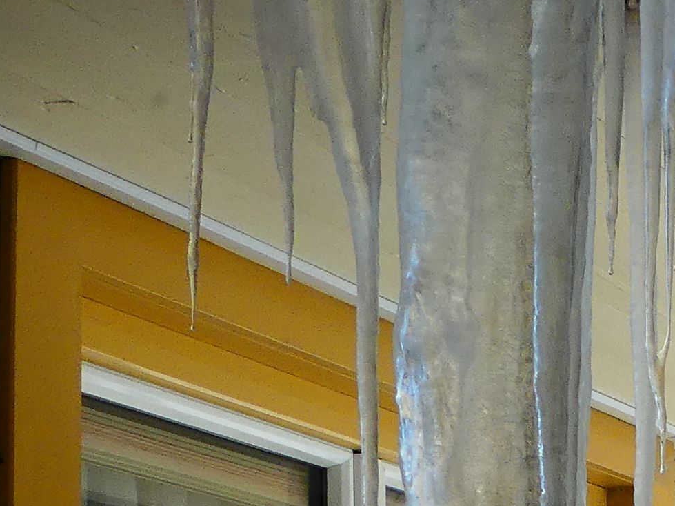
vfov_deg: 12.0
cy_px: 659
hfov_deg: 14.7
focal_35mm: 120
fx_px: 2340
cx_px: 1143
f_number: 3.3
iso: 80
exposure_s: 1/500
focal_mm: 4.3
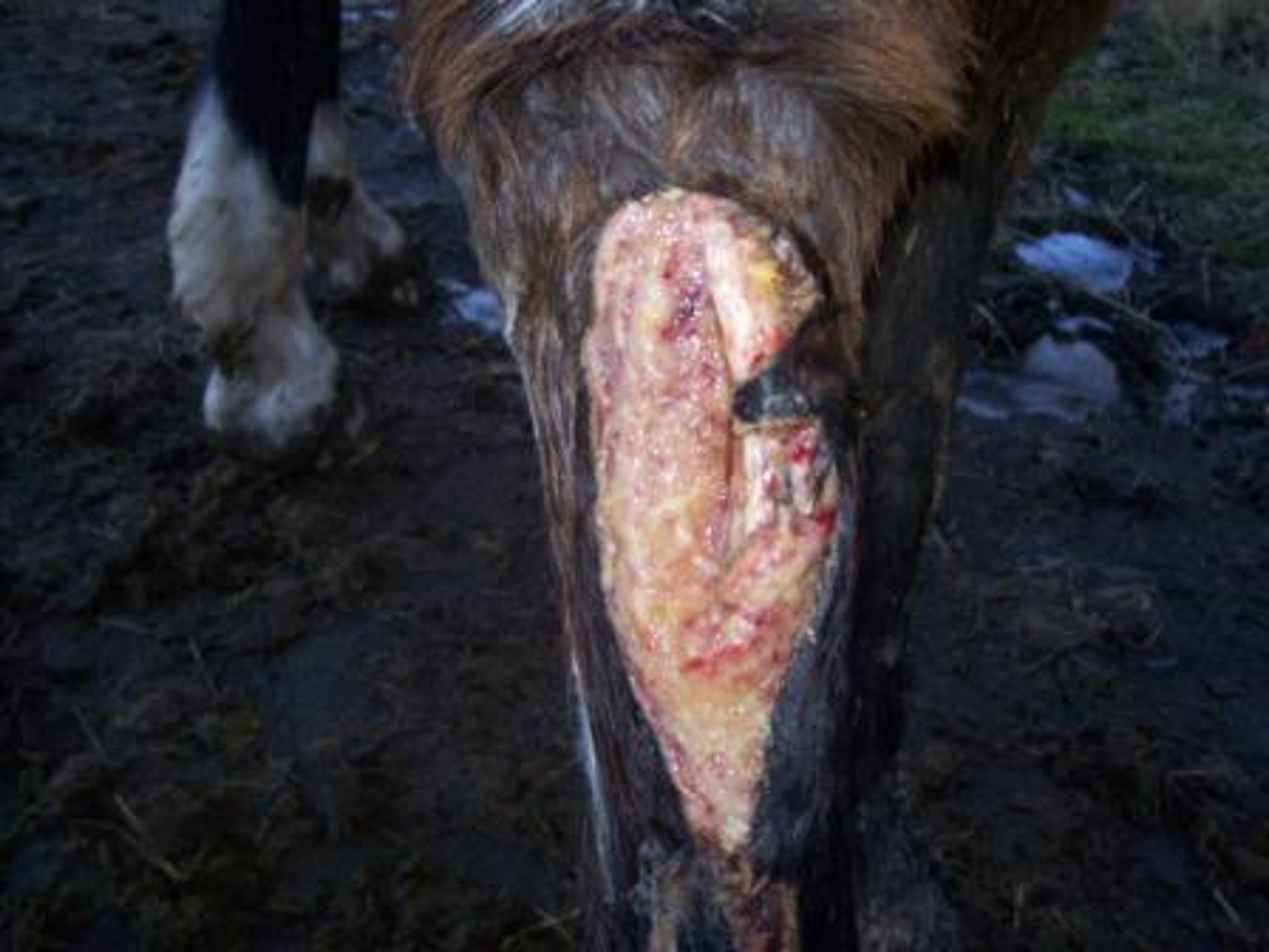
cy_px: 476
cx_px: 634
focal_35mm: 34
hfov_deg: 54.0
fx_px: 1246
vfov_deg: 41.8
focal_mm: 5.6
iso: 125
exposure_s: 1/60
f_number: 2.7
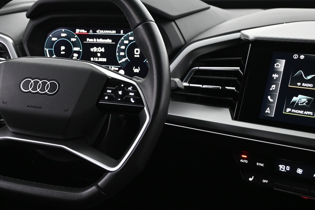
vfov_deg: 23.2
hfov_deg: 33.2
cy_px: 85
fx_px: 510
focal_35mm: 58
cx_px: 58
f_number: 4
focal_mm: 22.5
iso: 1600
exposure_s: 1/25
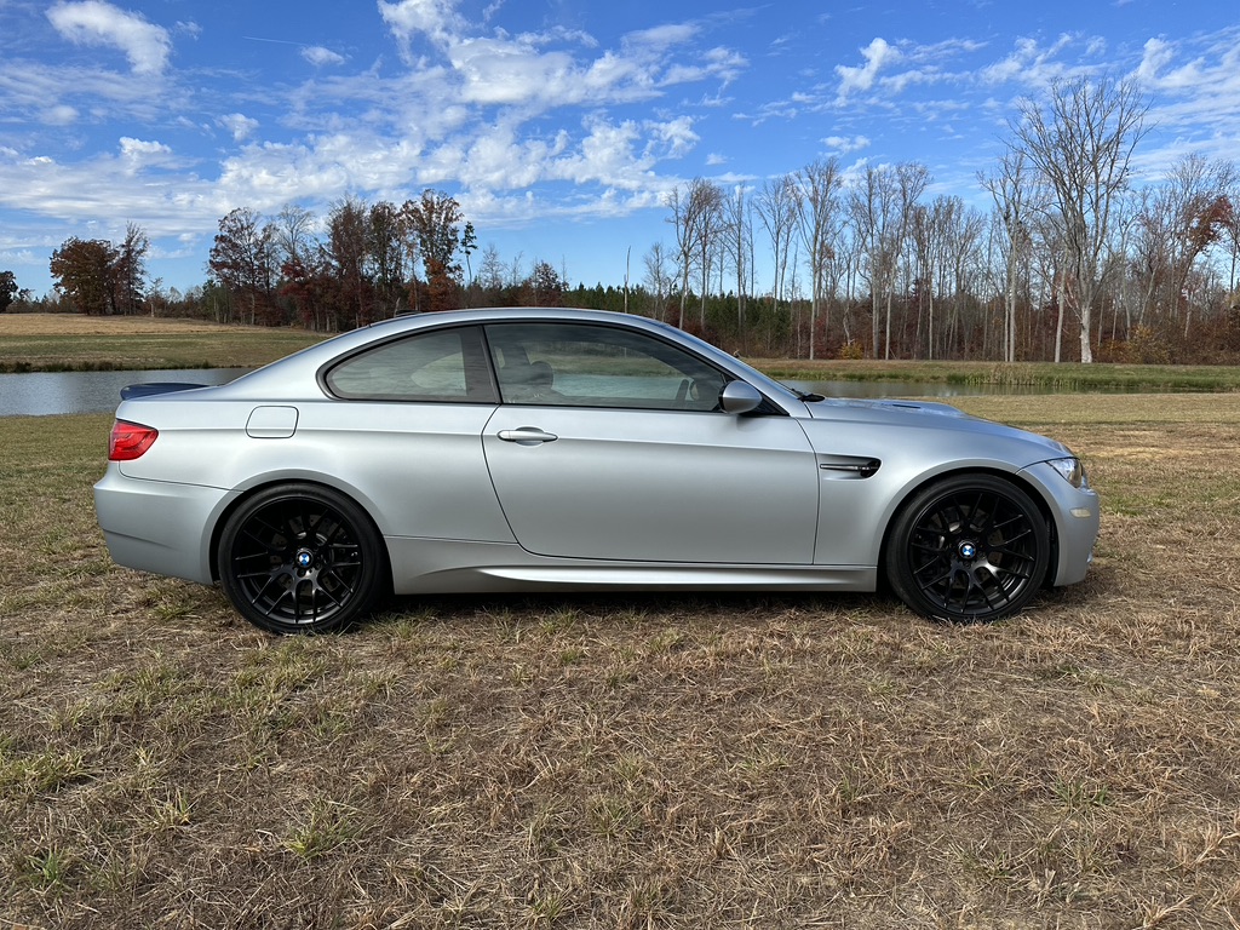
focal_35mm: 24
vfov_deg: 56.8
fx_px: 860
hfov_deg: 71.6
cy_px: 465
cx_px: 620
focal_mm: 6.86
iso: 80
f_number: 1.78
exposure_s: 1/4545
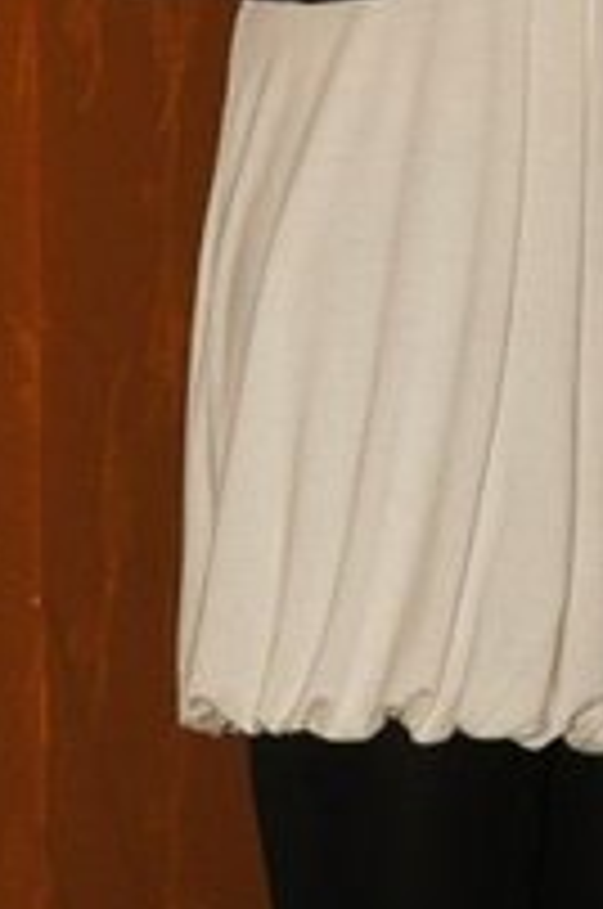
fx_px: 7210
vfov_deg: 7.1
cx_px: 576
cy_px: -252
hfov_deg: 4.8
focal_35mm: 286
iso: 400
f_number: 5.6
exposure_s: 1/125
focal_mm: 70
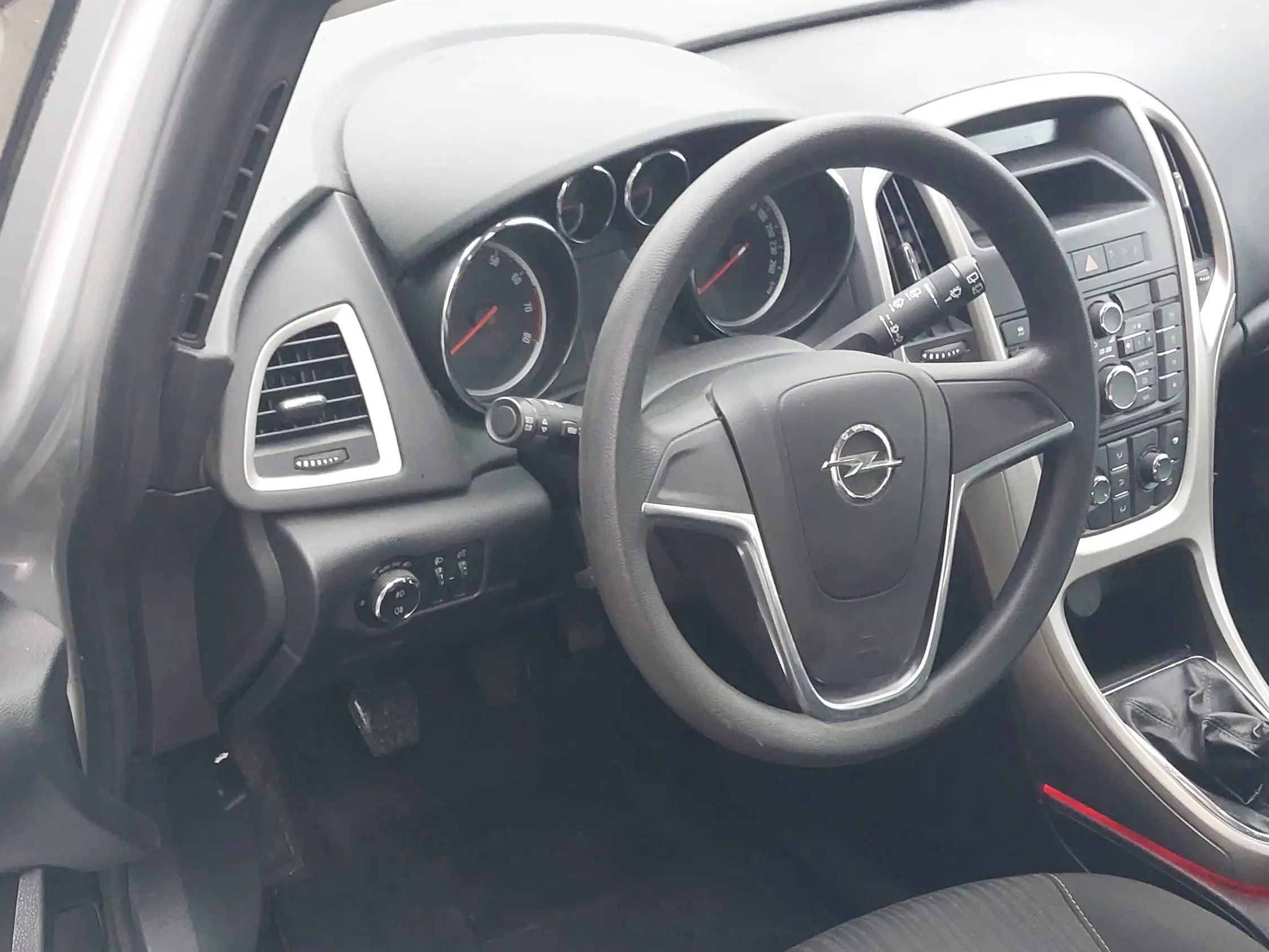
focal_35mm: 51
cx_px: 576
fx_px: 1870
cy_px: 766
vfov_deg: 28.0
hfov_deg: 37.5
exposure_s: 1/50
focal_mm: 4.6
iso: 320
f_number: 1.8
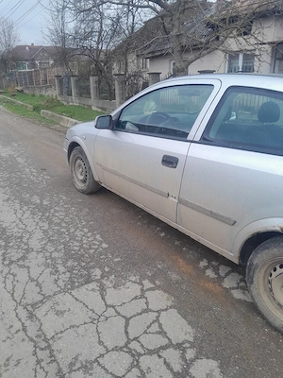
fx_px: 283
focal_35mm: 26
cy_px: 189
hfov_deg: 53.1
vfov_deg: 67.3
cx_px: 142
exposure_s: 1/100
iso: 40
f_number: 1.8
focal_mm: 3.98
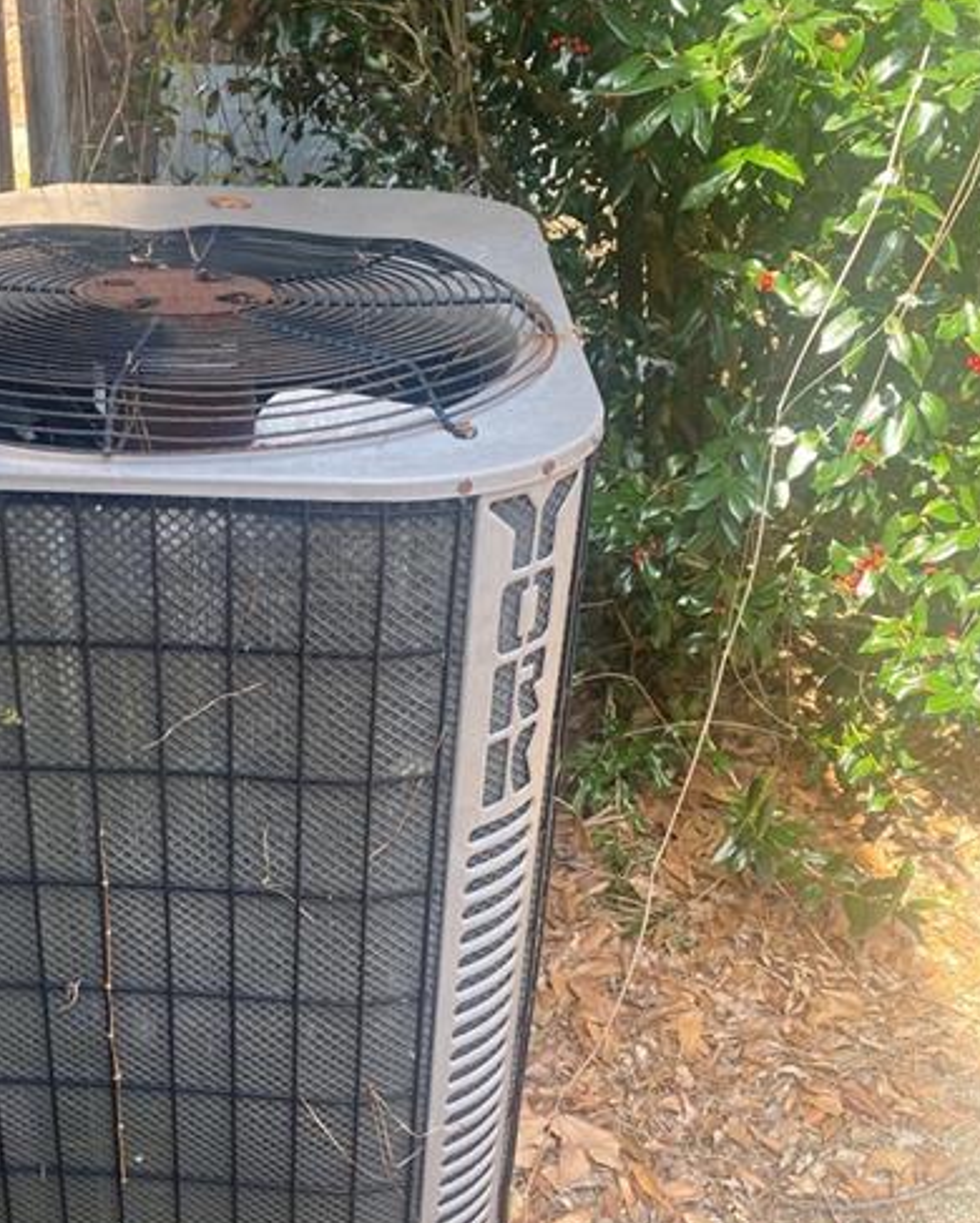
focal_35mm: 40
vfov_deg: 45.5
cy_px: 736
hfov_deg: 36.7
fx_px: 1449
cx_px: 271
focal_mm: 4.25
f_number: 1.8
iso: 32
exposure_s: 1/161
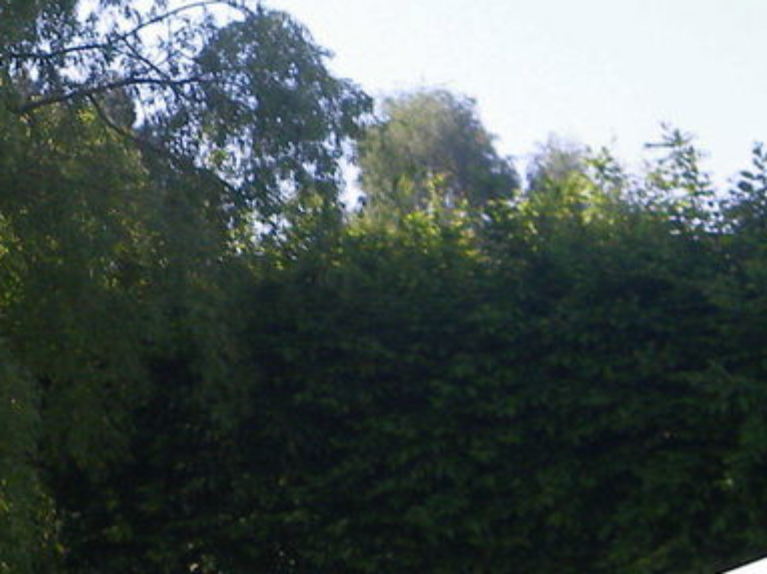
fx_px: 3057
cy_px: 110
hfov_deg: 13.1
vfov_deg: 10.7
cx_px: -535
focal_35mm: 138
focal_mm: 5.8
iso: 64
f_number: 2.8
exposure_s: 1/320
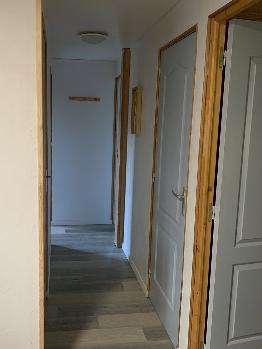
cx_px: 113
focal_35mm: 35
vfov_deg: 52.6
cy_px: 175
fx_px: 353
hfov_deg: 40.6
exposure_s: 1/50
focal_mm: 4.25
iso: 250
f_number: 1.8
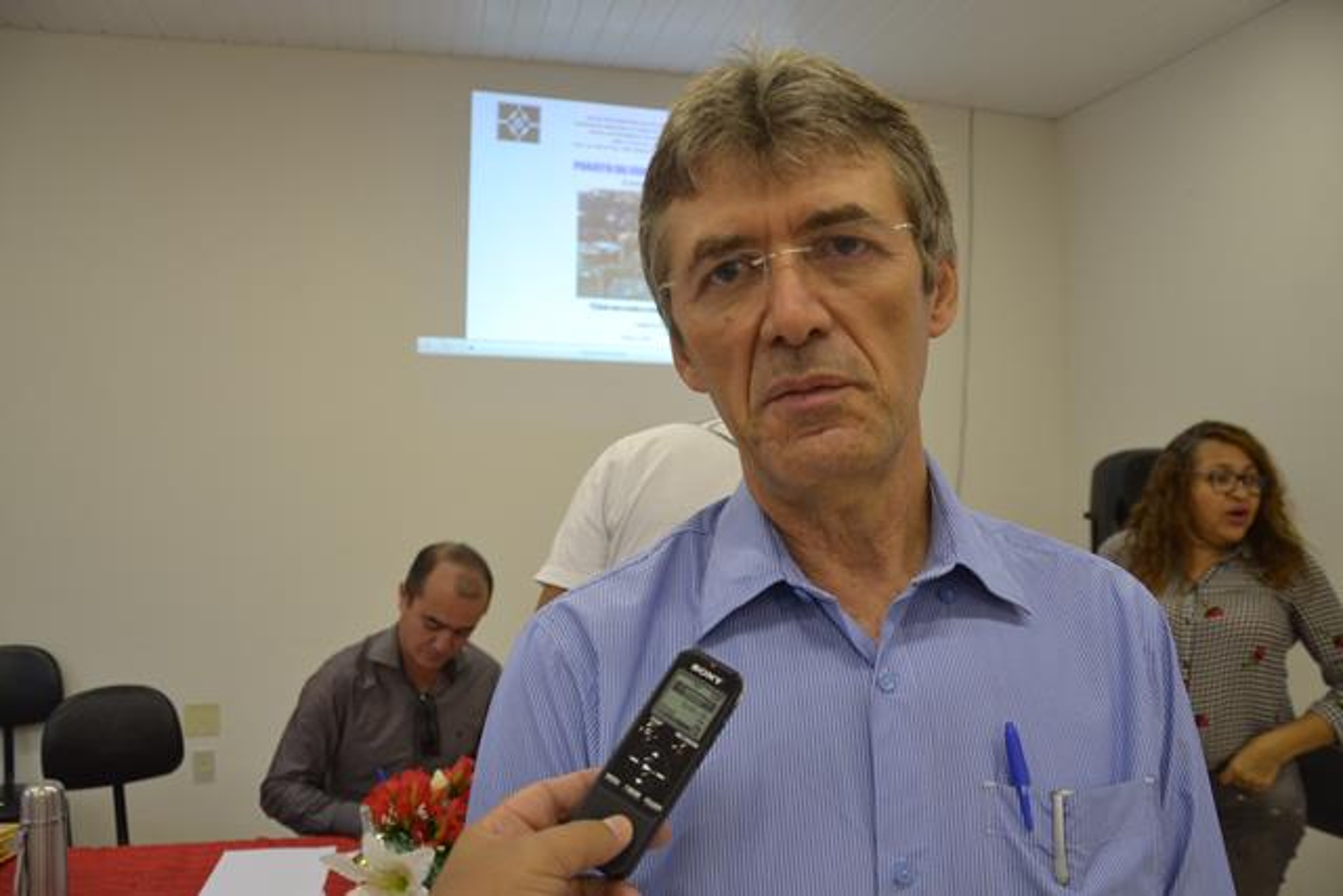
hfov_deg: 67.4
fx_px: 1007
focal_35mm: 27
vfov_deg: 48.0
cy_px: 448
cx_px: 672
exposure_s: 1/60
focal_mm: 18
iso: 400
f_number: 4
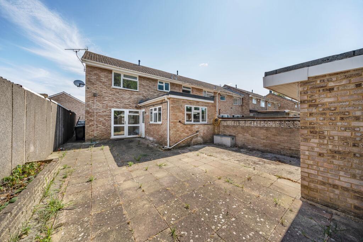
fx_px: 121
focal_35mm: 12
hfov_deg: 112.6
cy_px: 121
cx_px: 182
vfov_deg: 90.0
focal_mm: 12
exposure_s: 1/250
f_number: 8
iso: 400
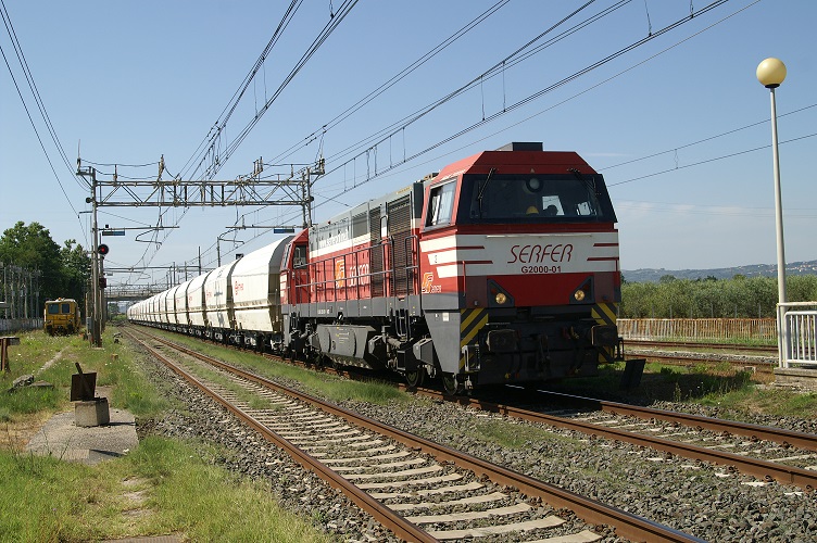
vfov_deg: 31.8
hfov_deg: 46.4
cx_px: 408
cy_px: 272
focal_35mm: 42
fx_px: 952
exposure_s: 1/500
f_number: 8
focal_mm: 28
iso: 200
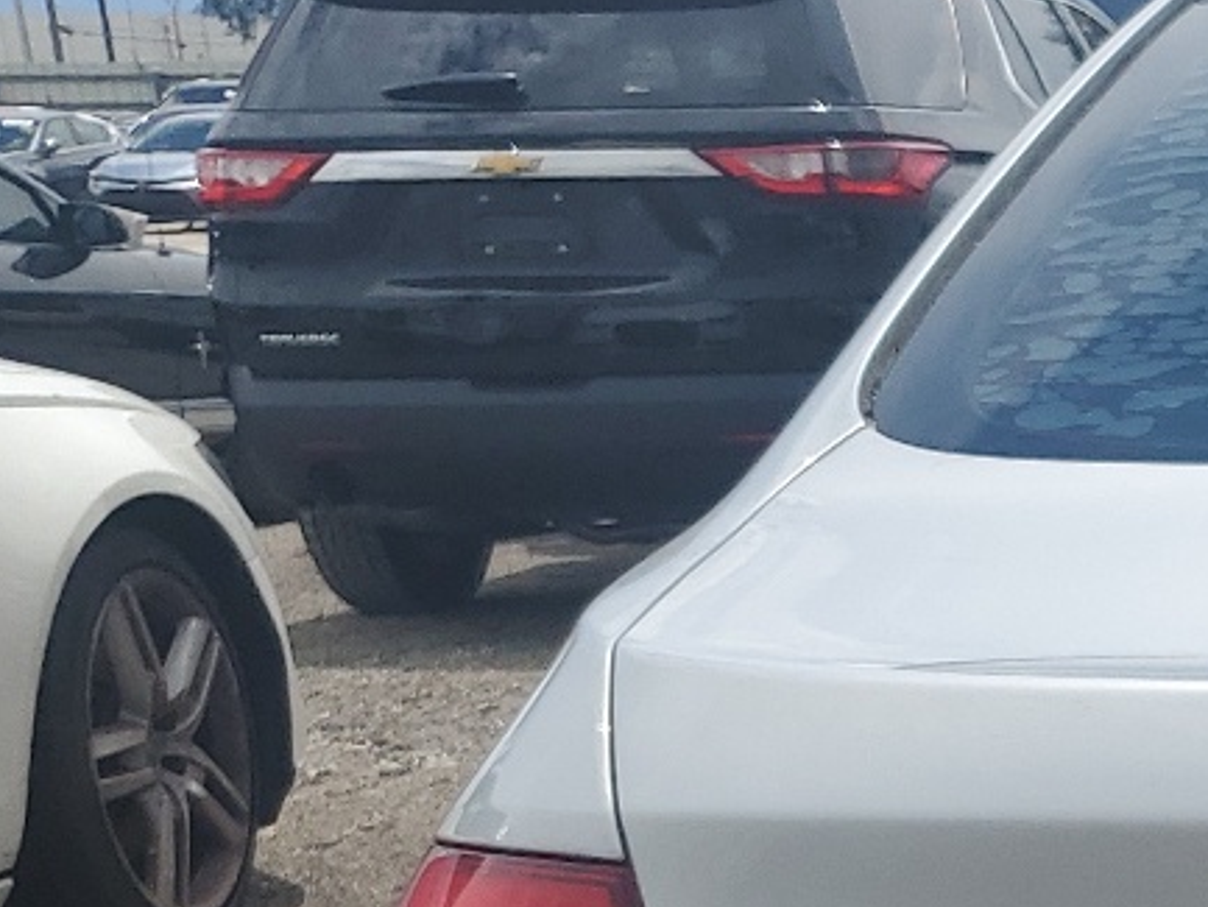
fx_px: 3351
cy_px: 1169
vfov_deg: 14.8
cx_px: 2154
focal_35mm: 96
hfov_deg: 17.0
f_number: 1.5
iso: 50
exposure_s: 1/5000
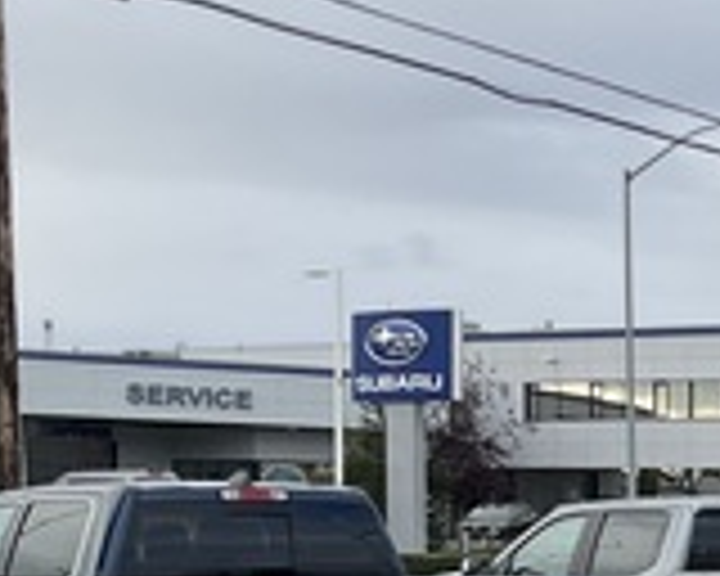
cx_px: 1323
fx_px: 2408
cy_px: 684
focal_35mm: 113
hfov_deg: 14.7
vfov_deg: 13.3
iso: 25
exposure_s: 1/898
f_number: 1.8
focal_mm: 3
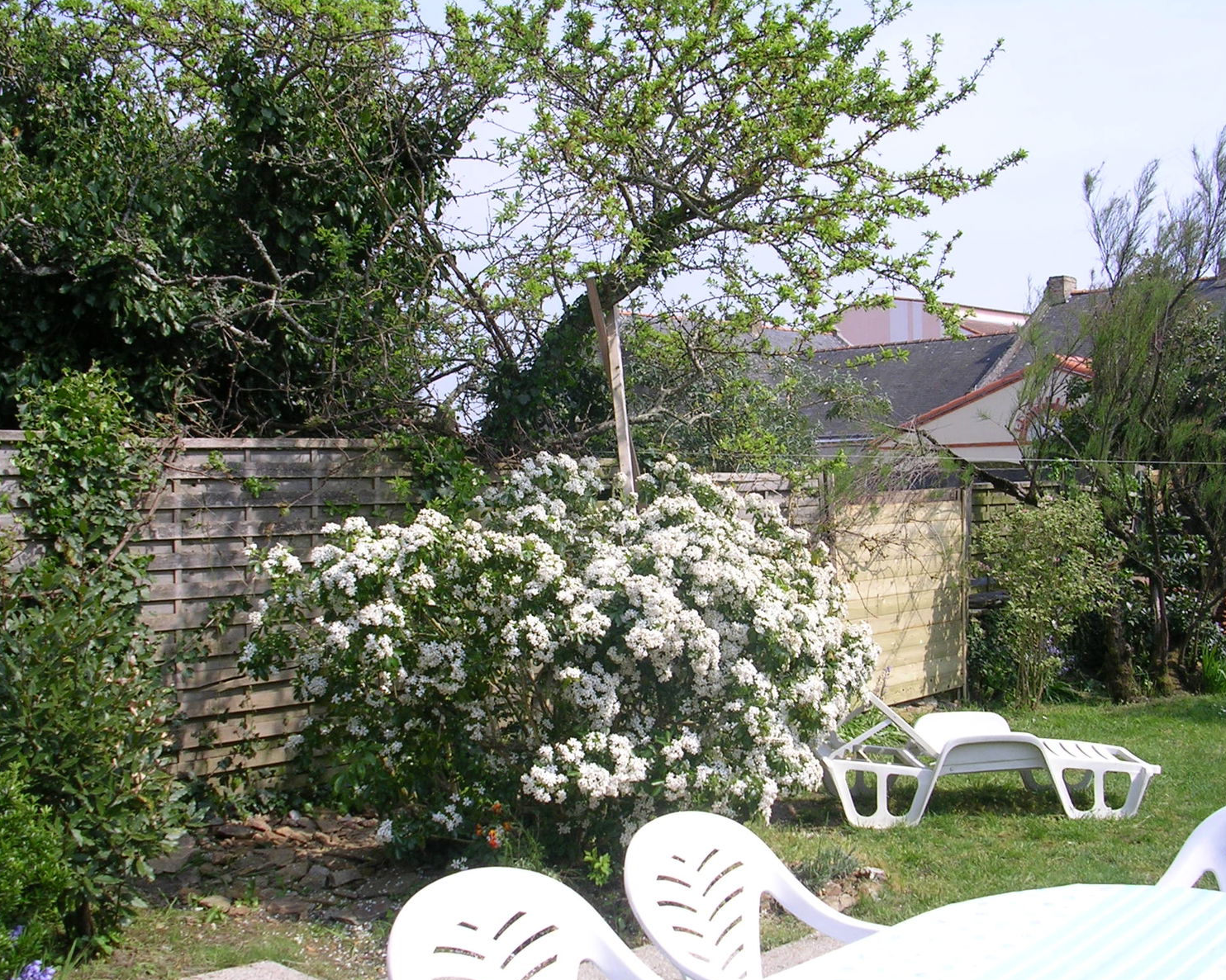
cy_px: 488
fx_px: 1451
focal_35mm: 40
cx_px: 613
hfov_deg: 45.8
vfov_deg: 37.3
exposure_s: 1/242
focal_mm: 5.8
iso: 50
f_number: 5.6
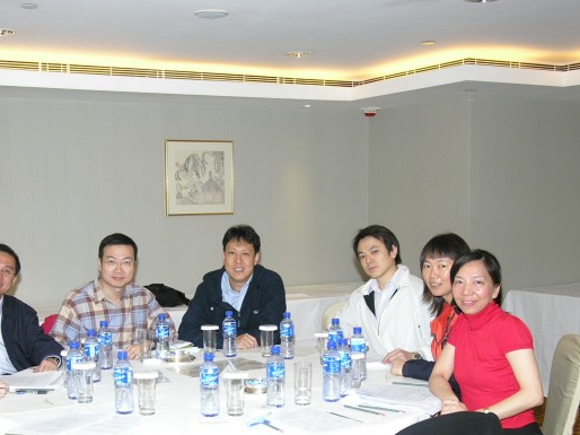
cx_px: 252
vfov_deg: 28.1
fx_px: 854
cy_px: 327
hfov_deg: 37.4
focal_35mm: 51
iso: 100
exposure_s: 1/60.1
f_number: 4
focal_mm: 8.1
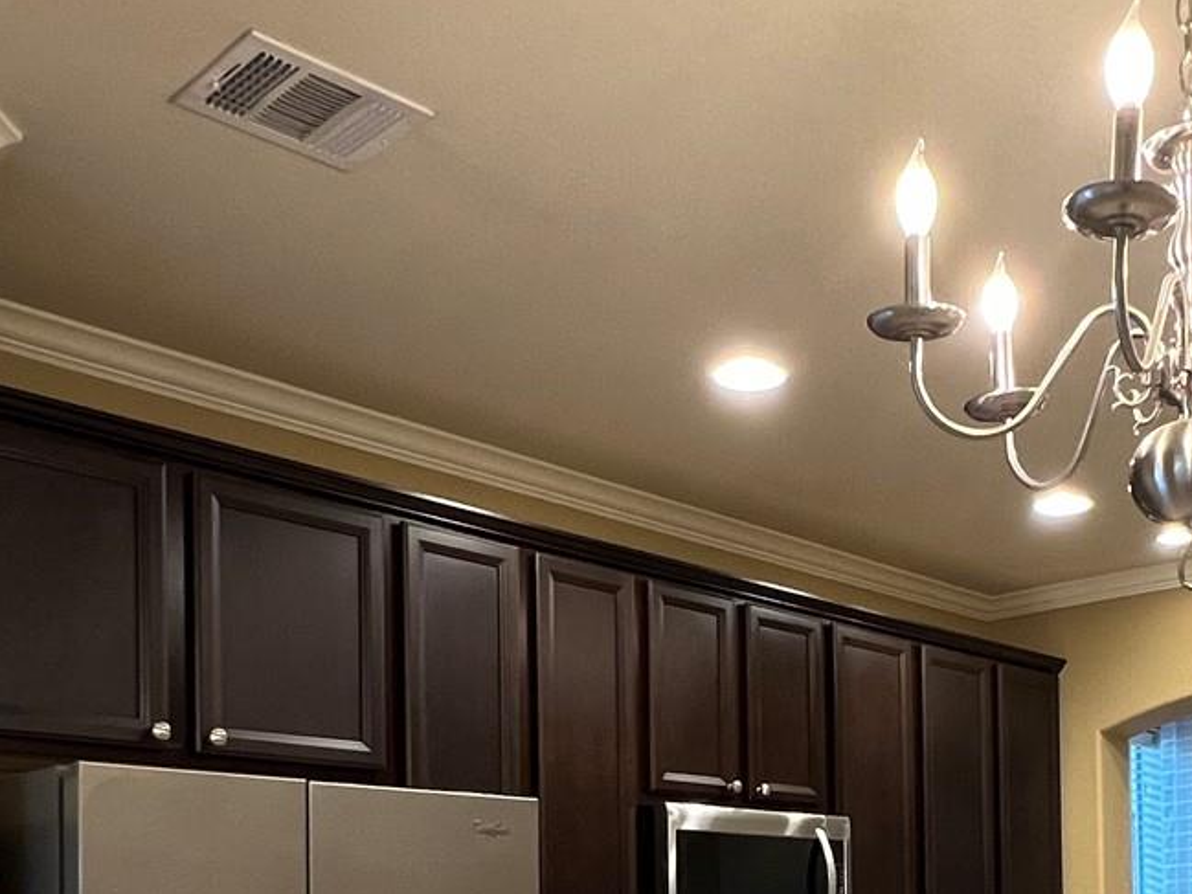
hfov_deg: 45.0
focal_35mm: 41
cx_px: 808
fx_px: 1412
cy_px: 933
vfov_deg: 31.9
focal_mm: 1.57
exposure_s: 1/60
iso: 250
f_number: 1.8
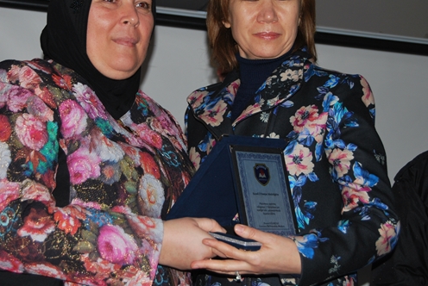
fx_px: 1059
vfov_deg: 15.4
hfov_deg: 22.8
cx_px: 159
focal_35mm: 89
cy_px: 95
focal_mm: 42
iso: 200
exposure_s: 1/60
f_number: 5.3
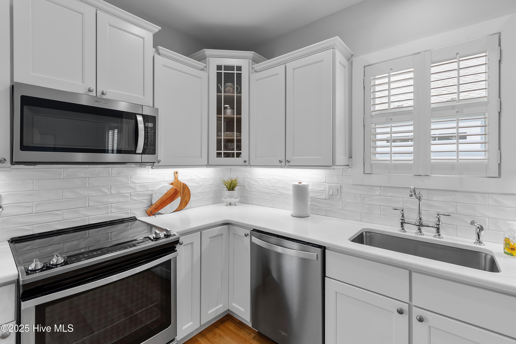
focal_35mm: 15
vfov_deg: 77.3
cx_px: 258
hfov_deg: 100.4
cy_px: 172
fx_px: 215
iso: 100
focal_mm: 10
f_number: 4.5
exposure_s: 1/13
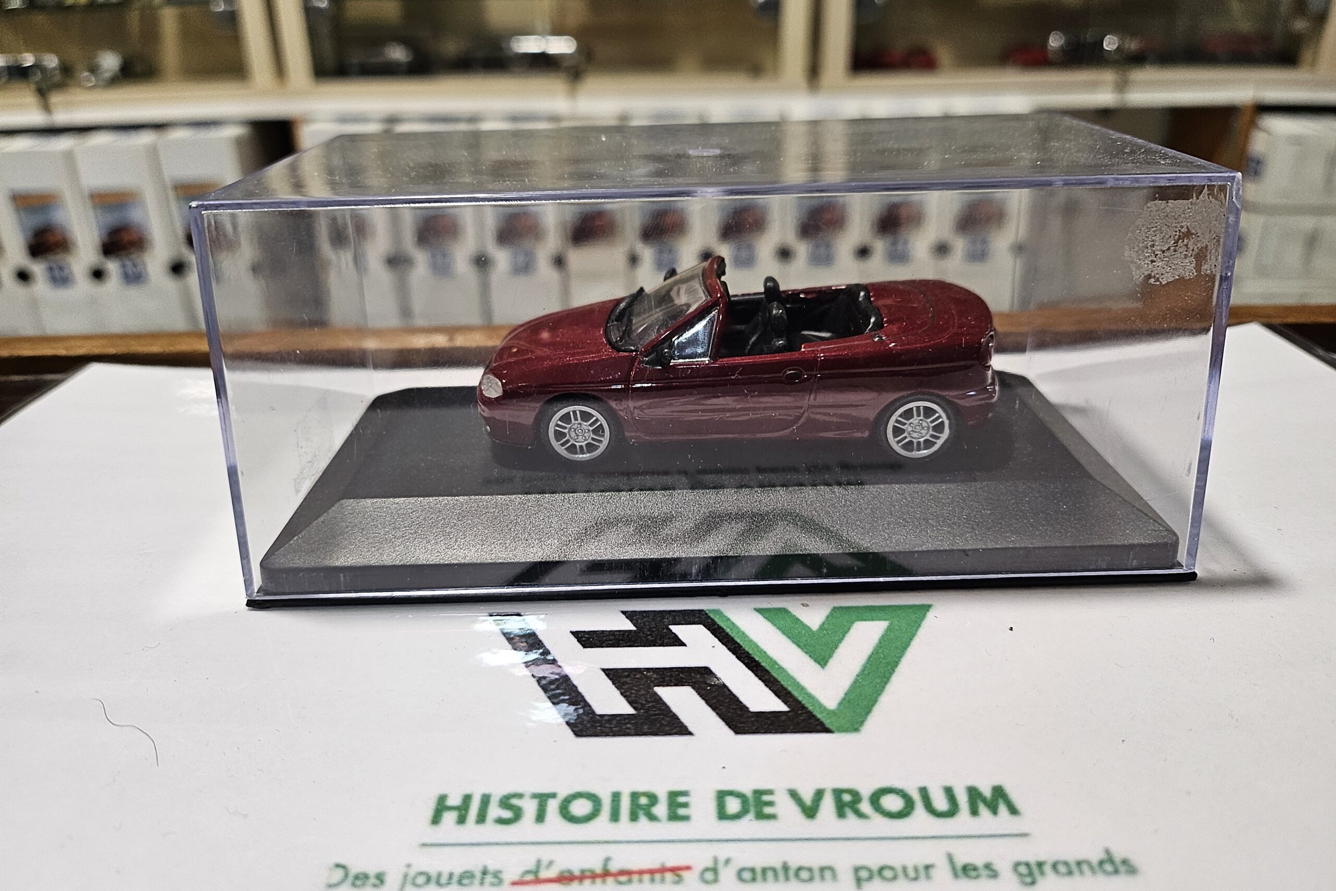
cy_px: 423
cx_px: 669
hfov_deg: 71.5
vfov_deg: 51.3
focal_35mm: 25
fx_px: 928
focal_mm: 5
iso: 160
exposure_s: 1/100
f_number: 1.8
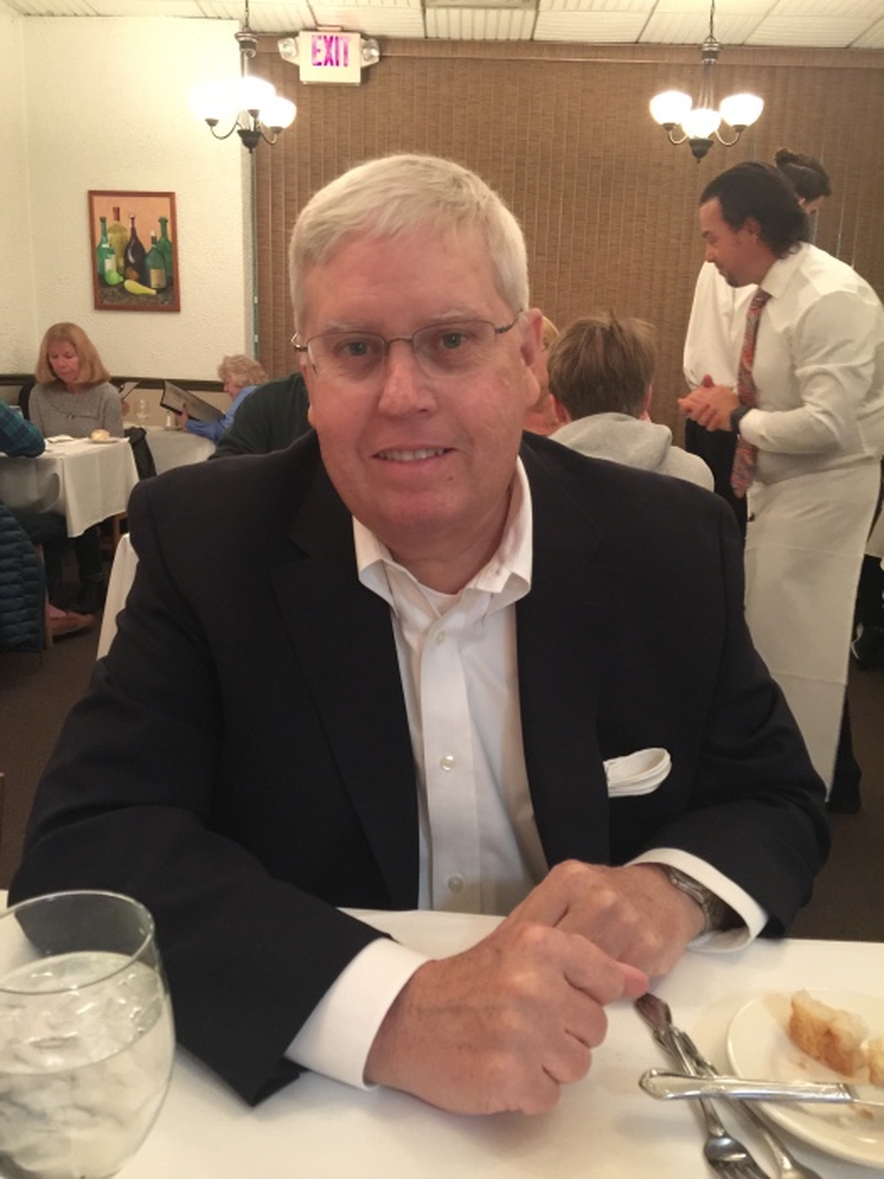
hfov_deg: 48.2
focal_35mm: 29
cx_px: 442
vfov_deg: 61.7
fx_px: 987
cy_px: 590
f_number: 2.2
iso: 125
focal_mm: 4.15
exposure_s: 1/4
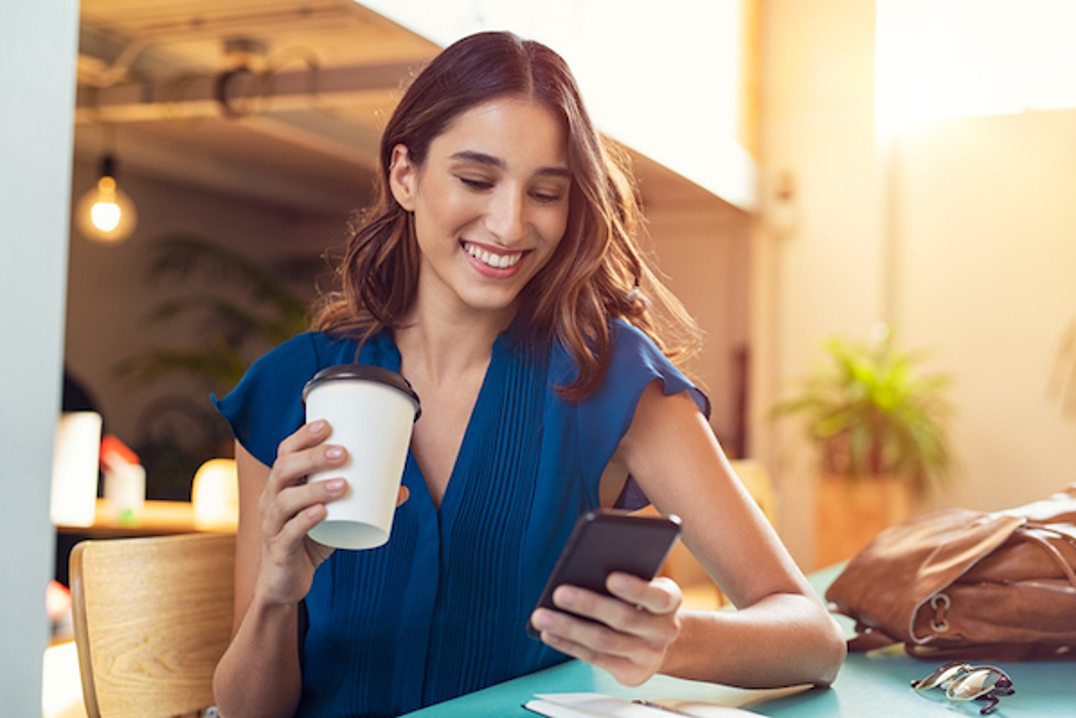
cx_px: 538
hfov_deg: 39.6
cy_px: 359
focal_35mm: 50
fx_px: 1495
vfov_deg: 27.0
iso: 400
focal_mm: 50
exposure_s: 1/125
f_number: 2.5
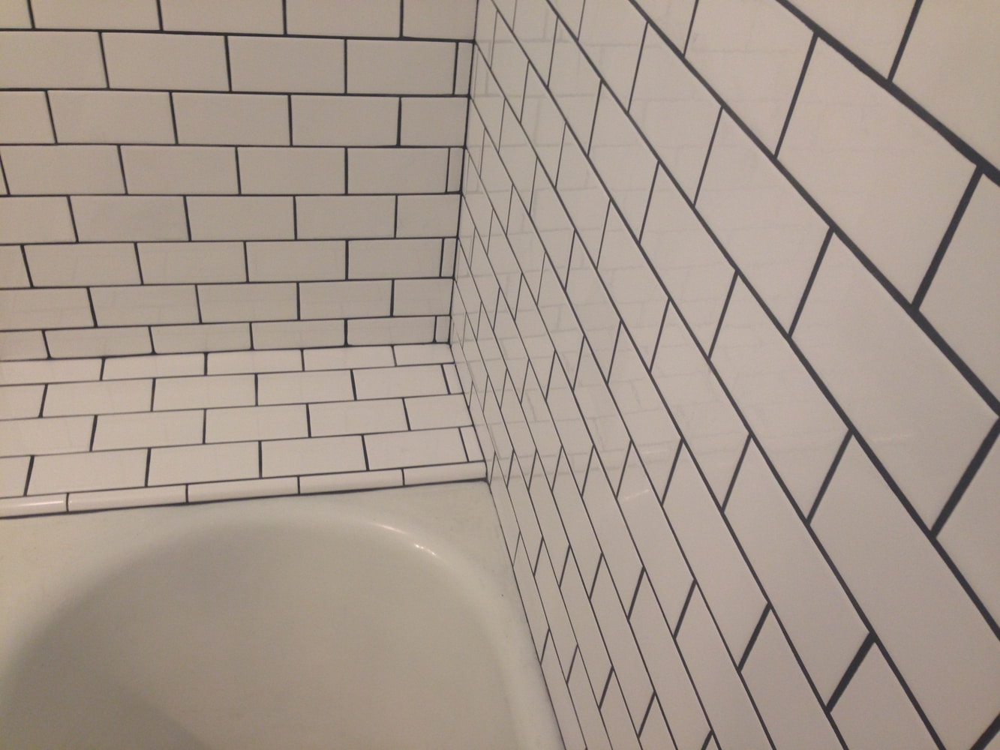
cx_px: 500
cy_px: 375
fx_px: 953
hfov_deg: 55.3
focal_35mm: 33
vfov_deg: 43.0
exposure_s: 1/20
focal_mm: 4.12
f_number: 2.4
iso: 64
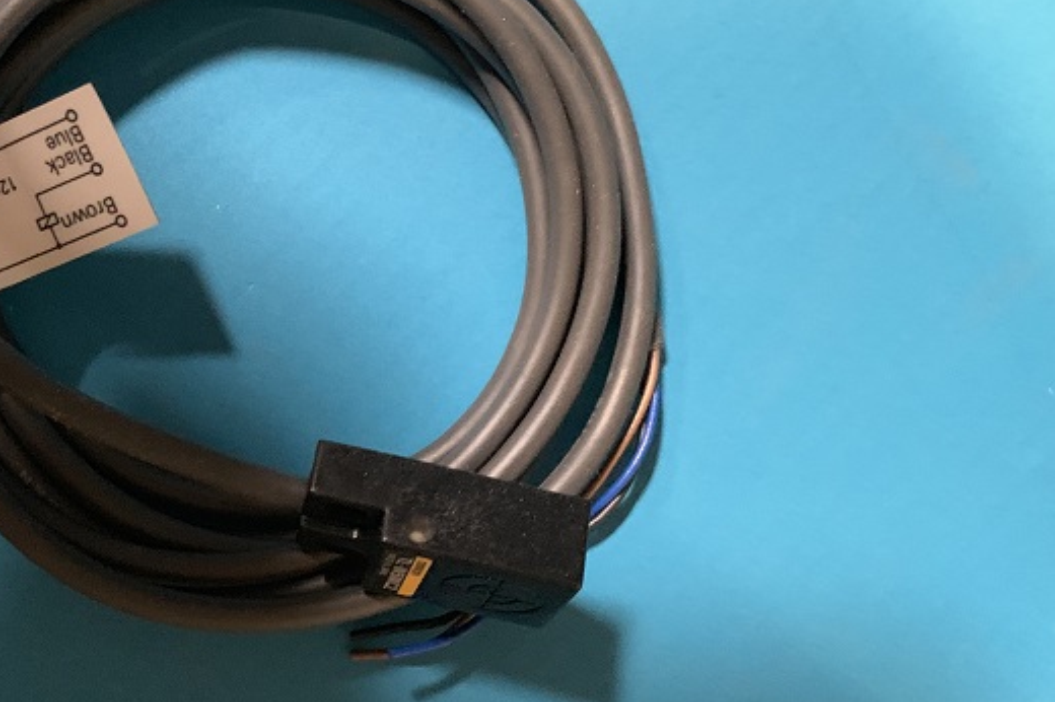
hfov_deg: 45.8
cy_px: 295
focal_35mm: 42
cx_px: 368
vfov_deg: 31.8
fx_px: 1230
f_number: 1.8
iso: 640
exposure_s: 1/30
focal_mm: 4.25
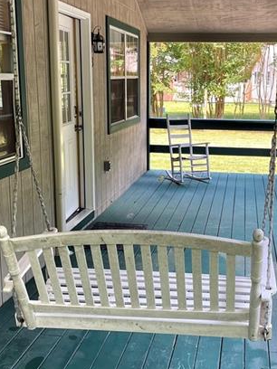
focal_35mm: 49
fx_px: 523
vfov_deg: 38.9
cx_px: 163
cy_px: 192
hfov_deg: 29.6
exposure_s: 1/121
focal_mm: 5.1
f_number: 1.6
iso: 64
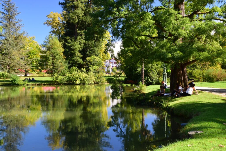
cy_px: 76
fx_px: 301
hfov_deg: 41.1
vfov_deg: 28.1
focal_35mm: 48
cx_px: 113
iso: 400
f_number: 8
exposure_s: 1/80
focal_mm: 32
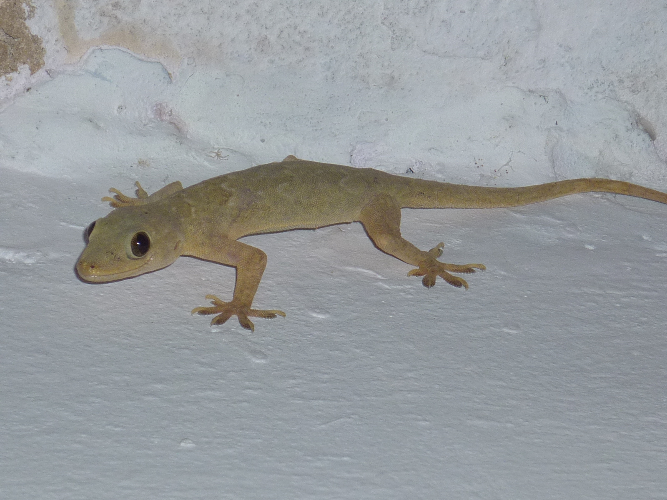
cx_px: 334
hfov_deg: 8.4
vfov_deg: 6.3
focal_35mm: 237
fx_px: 4567
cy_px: 250
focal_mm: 22
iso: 100
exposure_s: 1/60
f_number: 5.9
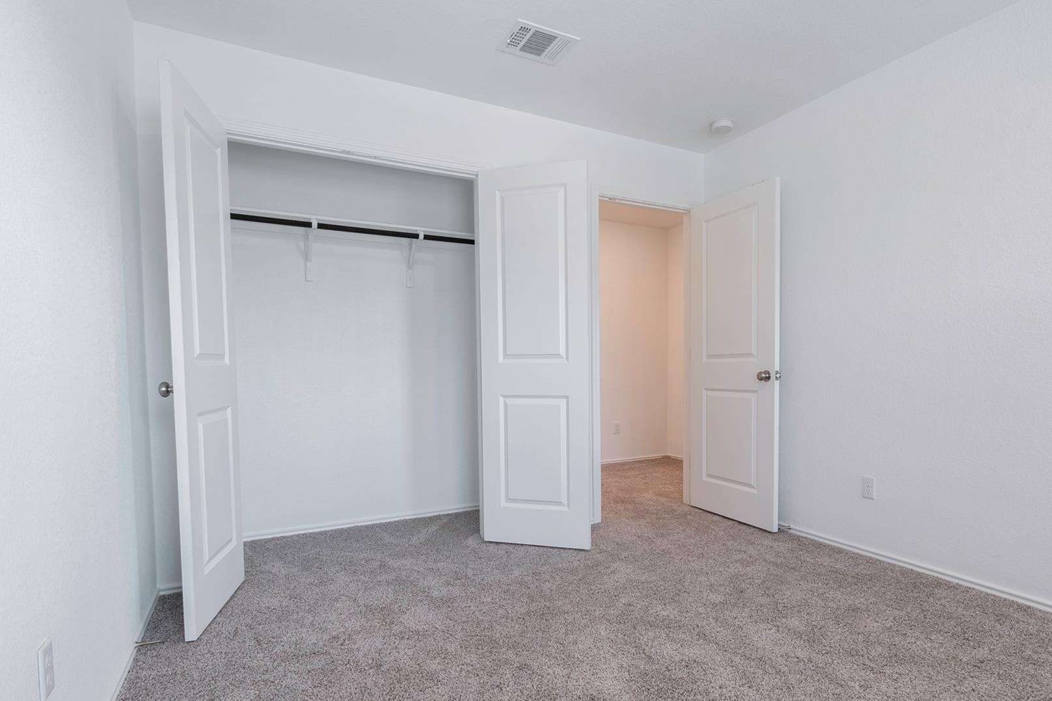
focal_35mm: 19
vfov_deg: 64.3
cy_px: 395
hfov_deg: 86.5
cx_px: 594
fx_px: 555
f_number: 11
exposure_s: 1/20
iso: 100
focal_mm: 10
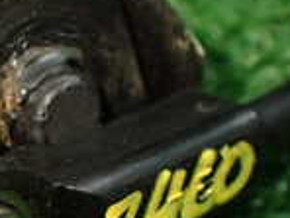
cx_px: -72
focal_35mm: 122
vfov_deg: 11.9
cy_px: 255
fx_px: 1022
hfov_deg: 15.5
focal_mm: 5.4
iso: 500
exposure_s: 1/125
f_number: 2.3
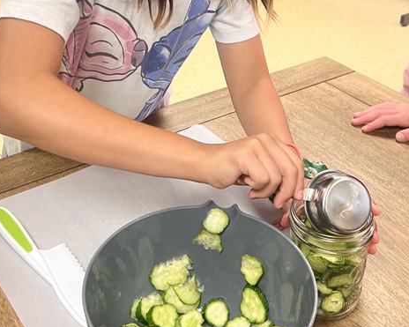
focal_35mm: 51
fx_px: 617
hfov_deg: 36.7
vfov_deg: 28.7
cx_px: 197
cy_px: 44
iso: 80
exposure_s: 1/60
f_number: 1.5
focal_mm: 5.7
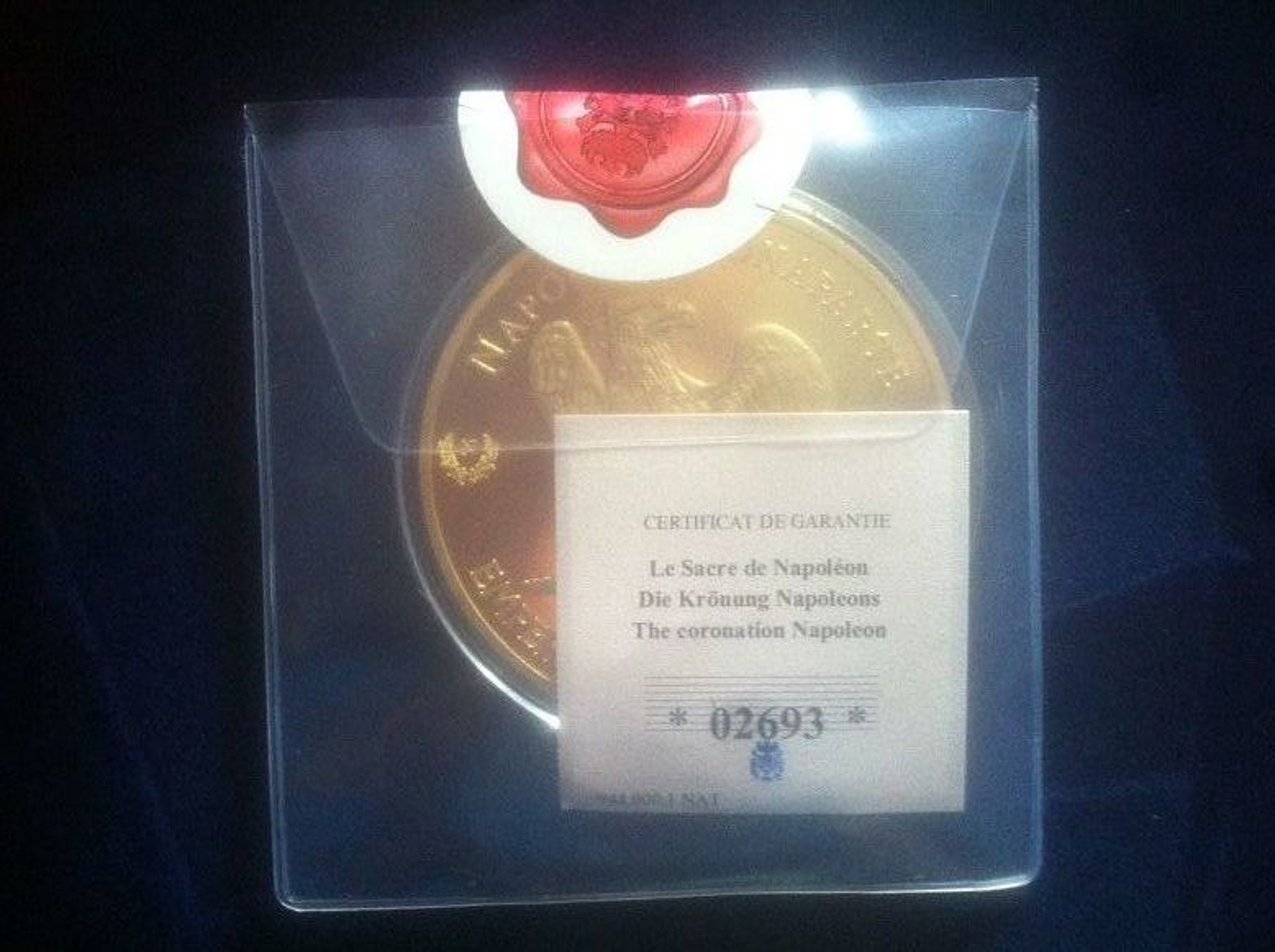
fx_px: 1287
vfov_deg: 40.6
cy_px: 476
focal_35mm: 35
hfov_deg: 52.7
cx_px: 638
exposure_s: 1/17
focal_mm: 3.85
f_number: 2.8
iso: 320
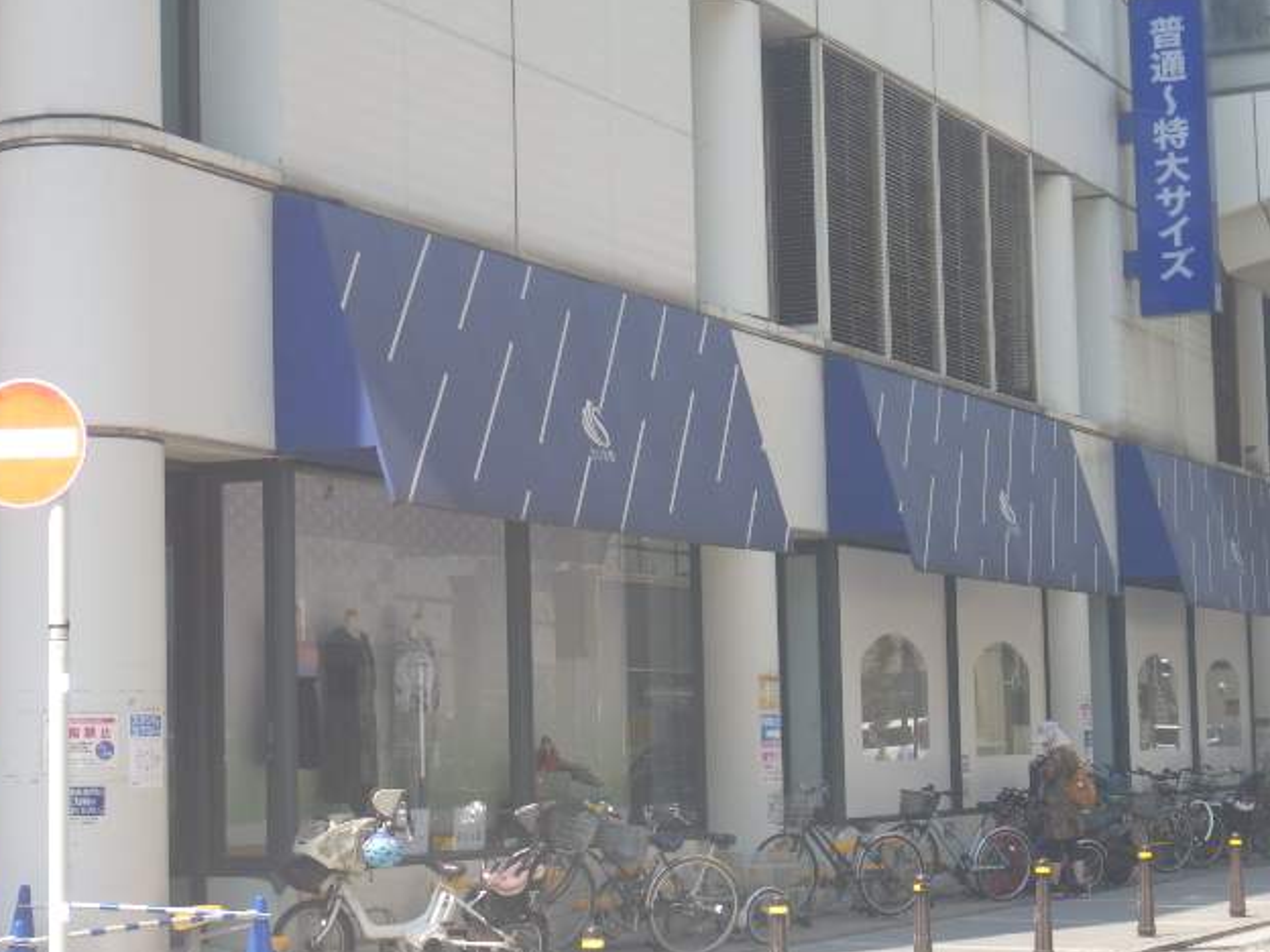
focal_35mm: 79
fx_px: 2898
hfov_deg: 24.7
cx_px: 621
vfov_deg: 18.7
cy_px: 478
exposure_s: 1/250
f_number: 5.8
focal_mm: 13.7
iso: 125
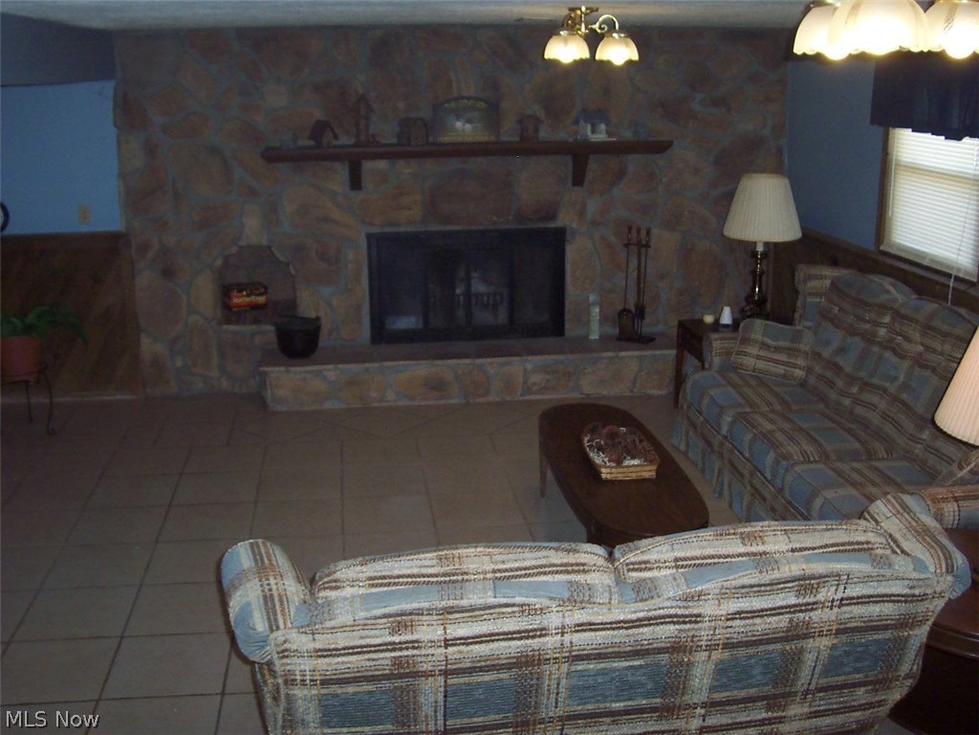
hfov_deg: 50.1
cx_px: 490
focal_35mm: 37
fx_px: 1046
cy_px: 368
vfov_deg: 38.7
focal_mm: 5.6
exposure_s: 1/60
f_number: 2.8
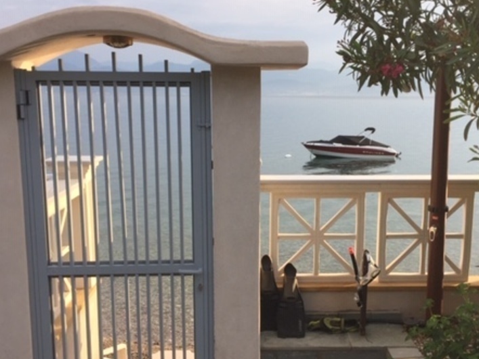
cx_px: 271
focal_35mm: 42
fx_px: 581
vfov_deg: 34.3
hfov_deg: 44.7
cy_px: 202
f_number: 2.2
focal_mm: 4.15
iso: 32
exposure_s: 1/557
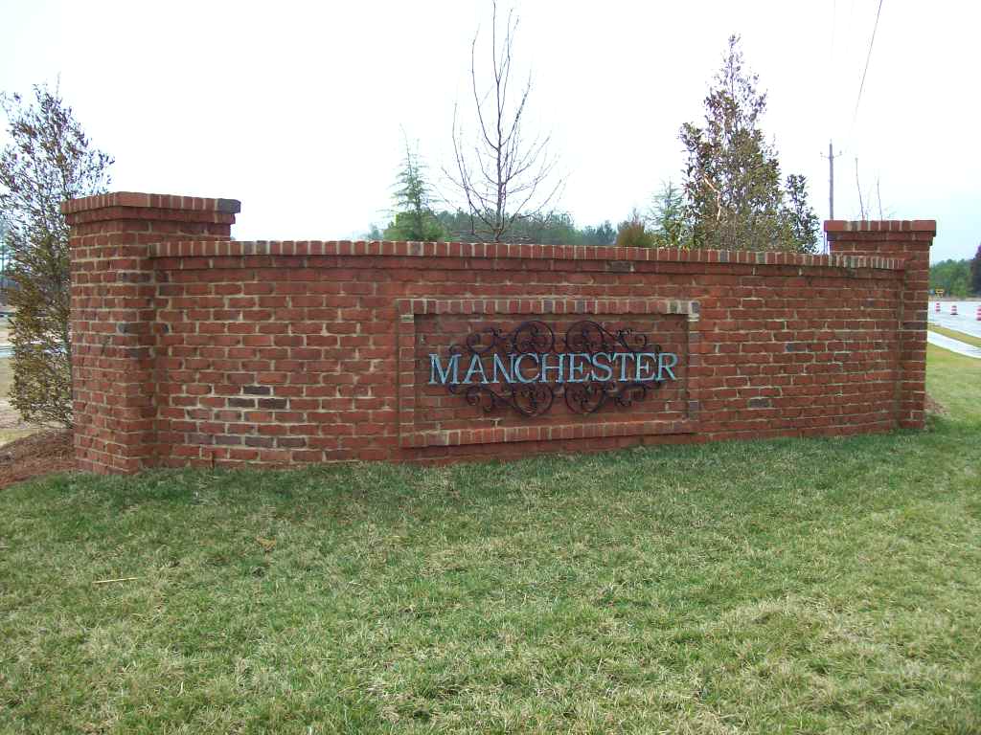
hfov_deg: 51.4
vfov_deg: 39.7
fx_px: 1020
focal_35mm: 36
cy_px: 368
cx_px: 490
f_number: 2.7
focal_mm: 6
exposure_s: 1/504
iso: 80
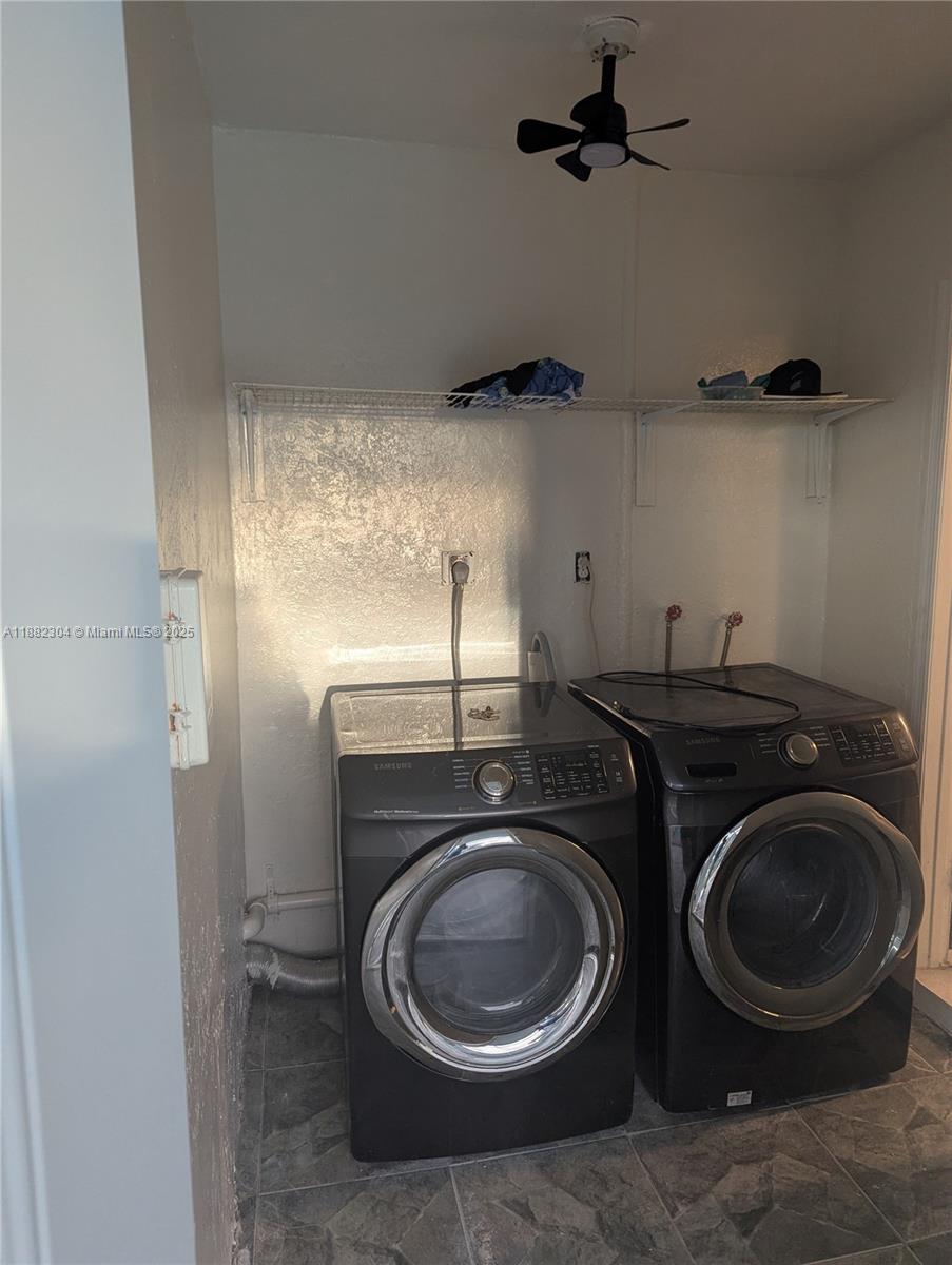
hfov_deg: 56.9
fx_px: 878
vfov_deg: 71.5
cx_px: 476
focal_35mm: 24
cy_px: 632
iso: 175
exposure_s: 1/59.5
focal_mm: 6.81
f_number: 1.85
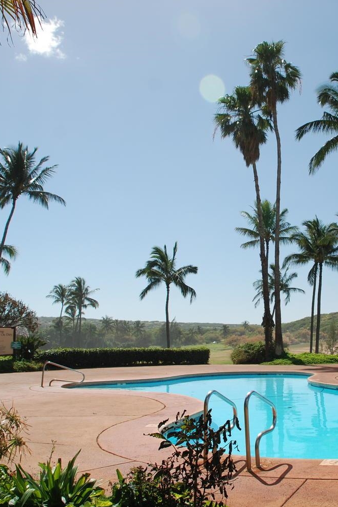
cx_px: 275
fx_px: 633
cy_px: 254
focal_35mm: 45
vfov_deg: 43.6
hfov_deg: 29.2
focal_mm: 20
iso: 100
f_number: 7.1
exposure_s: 1/200
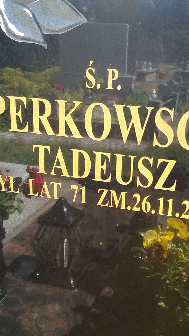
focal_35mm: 43
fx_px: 383
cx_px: 122
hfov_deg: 27.6
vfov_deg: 47.4
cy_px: 170
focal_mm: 2.39
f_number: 2.4
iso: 121
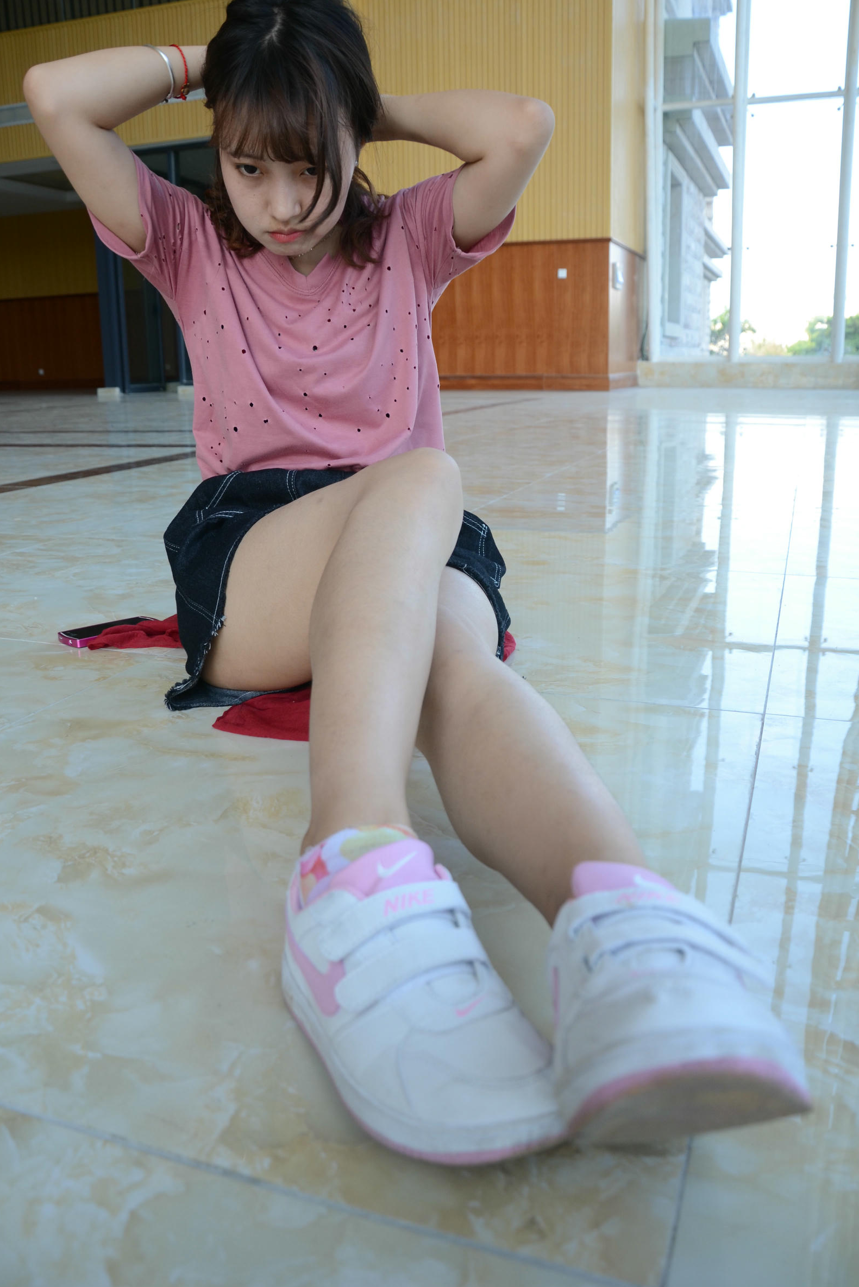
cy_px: 629
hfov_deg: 46.4
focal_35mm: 28
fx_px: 1002
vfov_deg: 65.5
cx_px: 441
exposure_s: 1/160
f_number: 4
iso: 250
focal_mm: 18
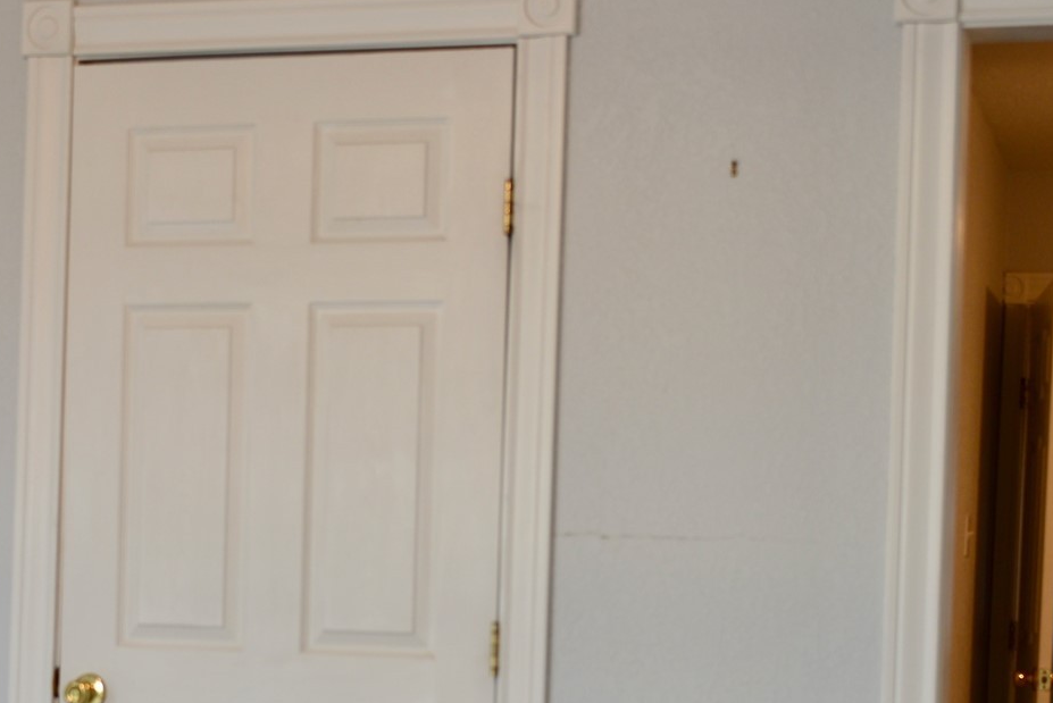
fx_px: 2312
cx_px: 394
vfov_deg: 17.0
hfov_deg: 25.6
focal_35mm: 79
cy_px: 659
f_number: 4.5
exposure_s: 1/80
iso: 320
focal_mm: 36
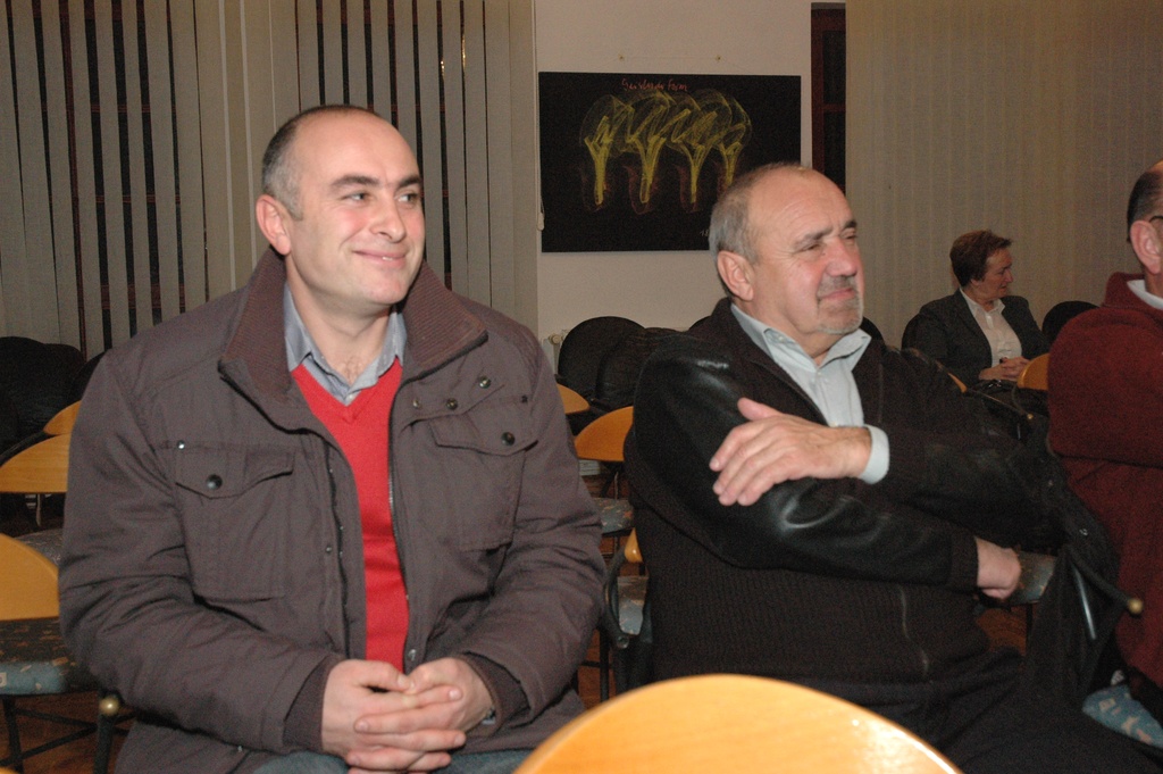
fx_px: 1404
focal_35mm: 44
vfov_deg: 30.8
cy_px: 387
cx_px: 582
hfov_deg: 45.0
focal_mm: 29
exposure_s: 1/60
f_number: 7.1
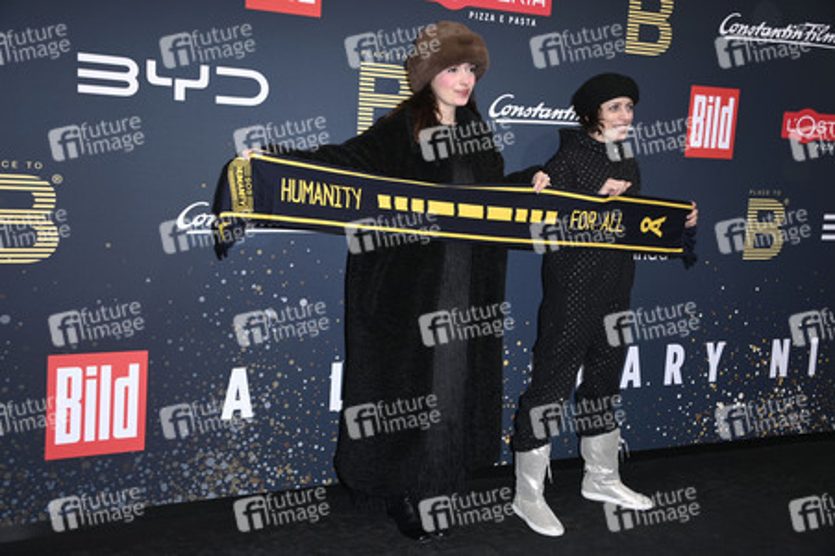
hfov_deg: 44.5
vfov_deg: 30.5
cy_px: 278
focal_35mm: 44
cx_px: 418
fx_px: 1020
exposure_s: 1/250
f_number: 5.6
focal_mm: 44
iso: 320
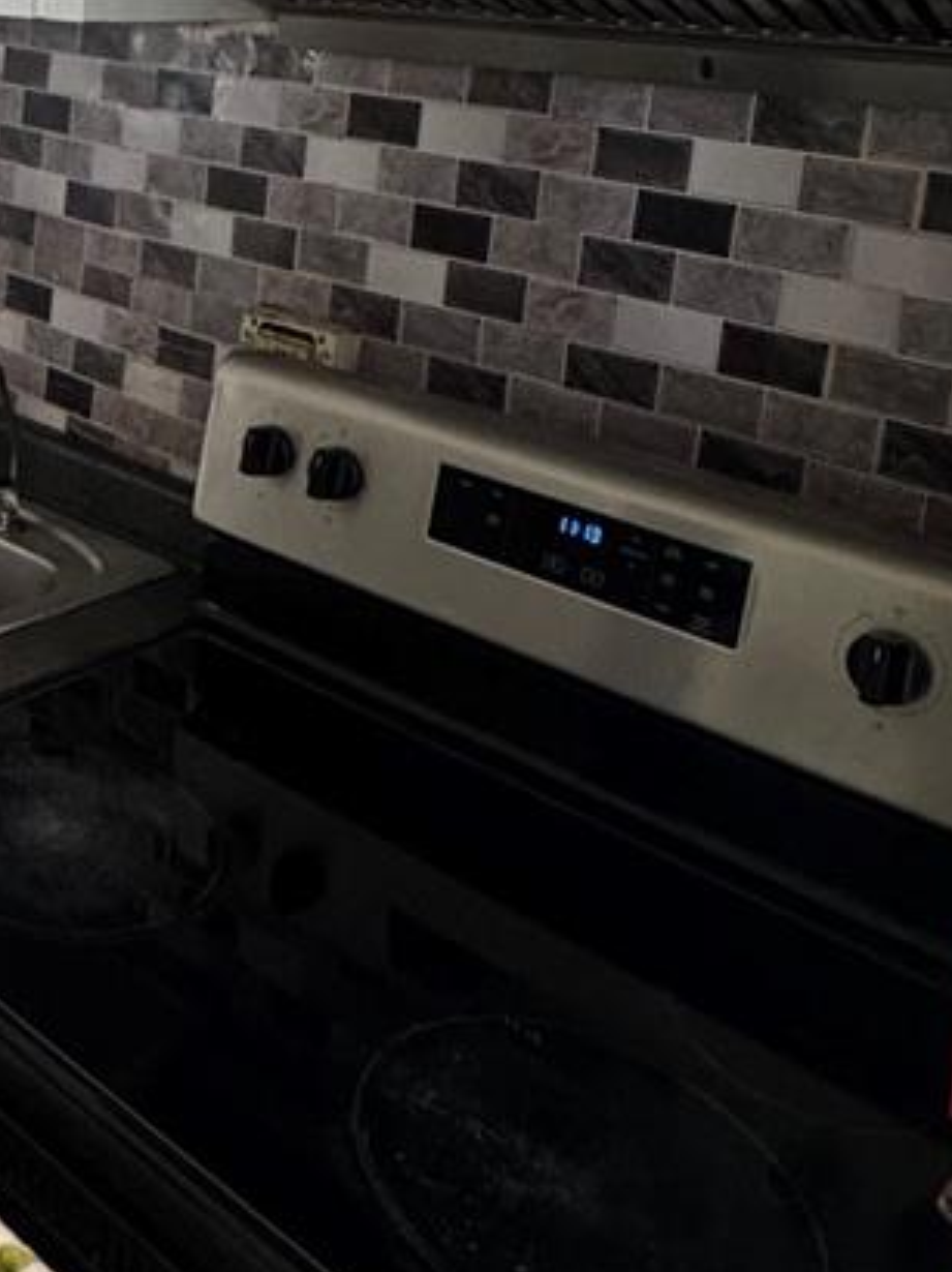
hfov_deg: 31.6
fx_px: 1505
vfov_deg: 42.3
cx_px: -59
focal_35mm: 41
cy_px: 146
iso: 500
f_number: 2.2
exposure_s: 1/60
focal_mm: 2.22
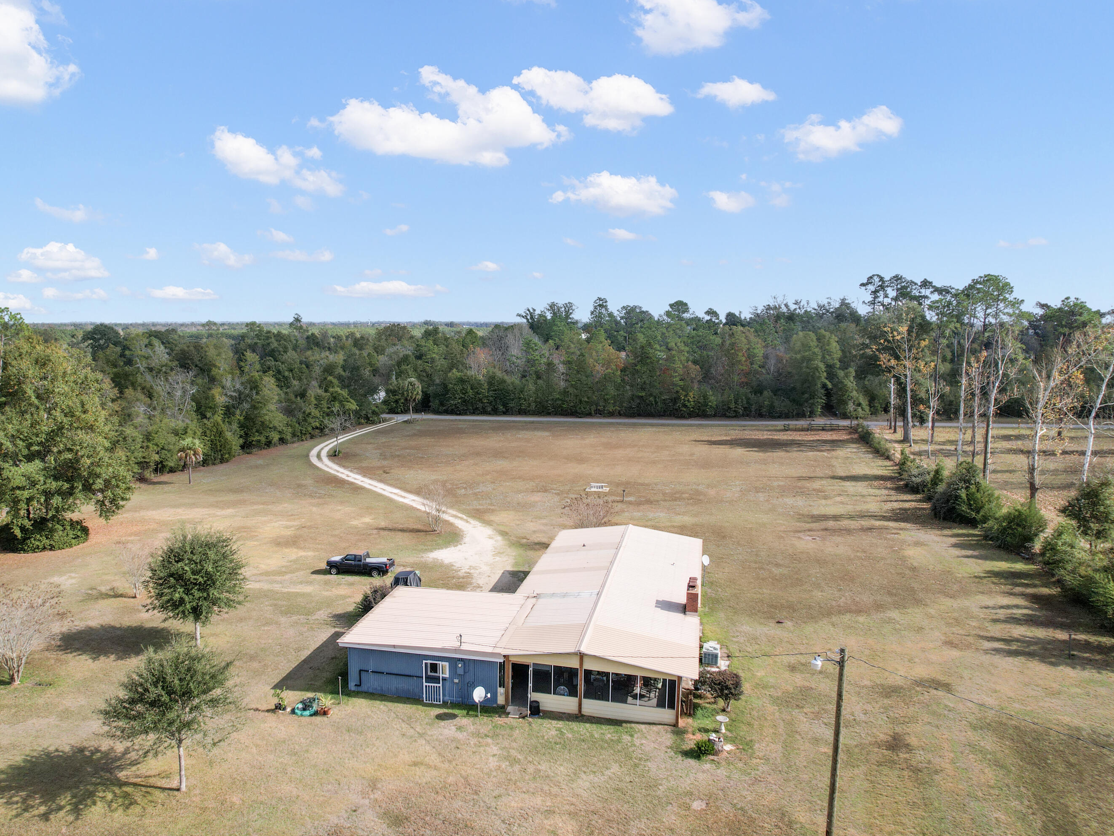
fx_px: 772
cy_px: 417
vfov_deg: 56.8
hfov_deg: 71.3
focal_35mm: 24
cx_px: 484
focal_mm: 8.38
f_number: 2.8
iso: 100
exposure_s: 1/2000
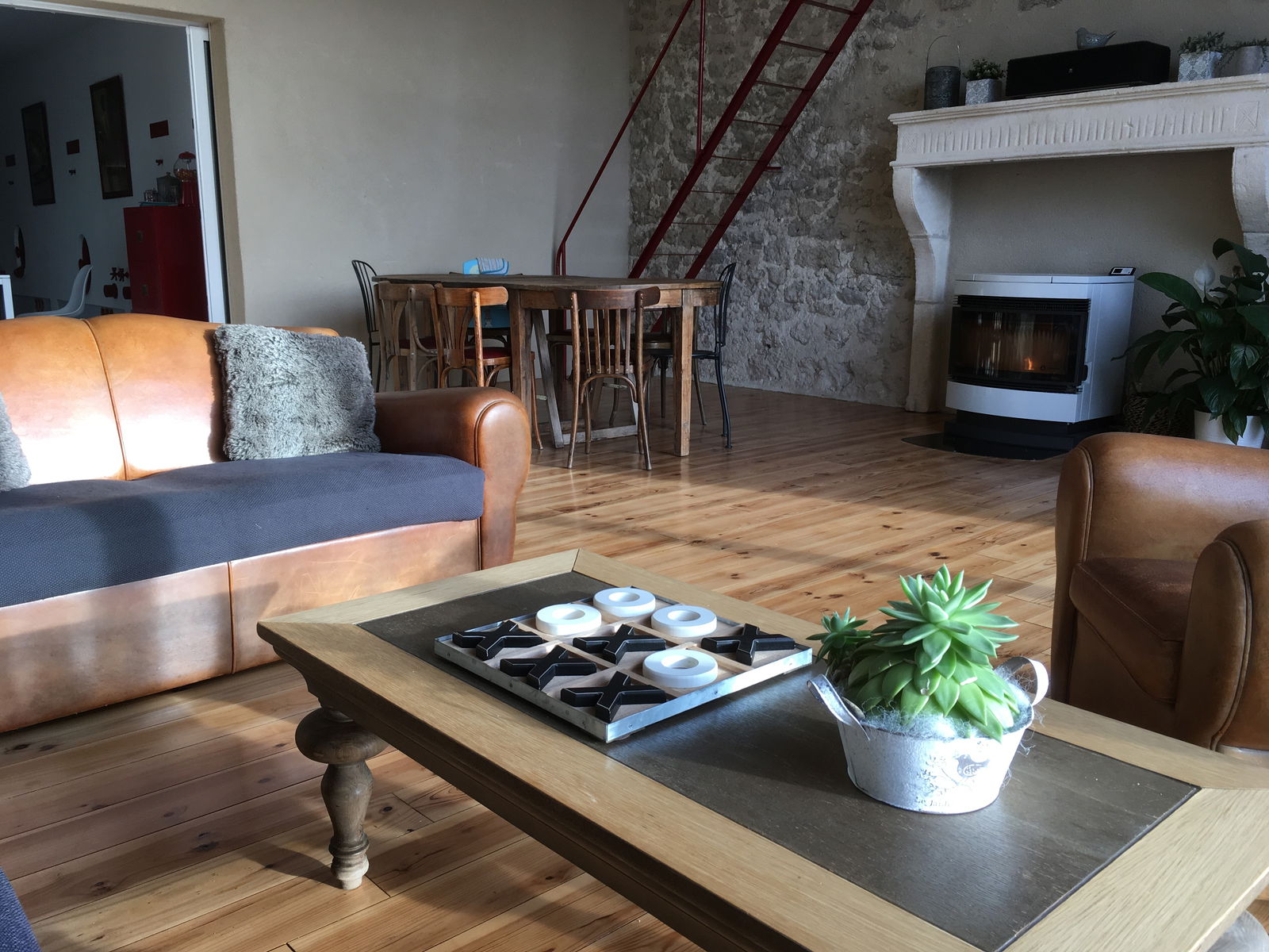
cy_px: 476
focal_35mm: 29
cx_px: 634
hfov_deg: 61.7
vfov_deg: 48.2
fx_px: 1063
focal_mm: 4.15
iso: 32
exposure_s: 1/100
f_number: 2.2
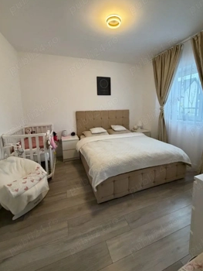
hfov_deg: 78.1
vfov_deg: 94.3
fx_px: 125
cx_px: 109
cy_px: 125
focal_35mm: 16
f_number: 2.2
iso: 320
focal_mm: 2.22
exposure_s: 1/102
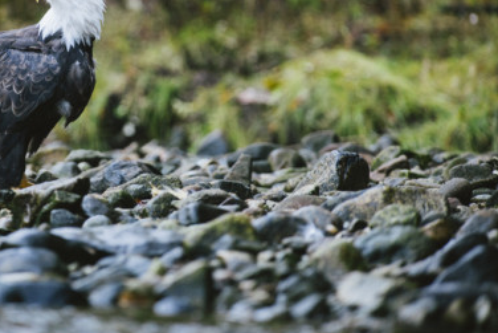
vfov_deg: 2.0
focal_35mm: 699
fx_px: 9673
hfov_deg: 2.9
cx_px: 99
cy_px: 63
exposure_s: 1/400
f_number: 4
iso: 1600
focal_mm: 420
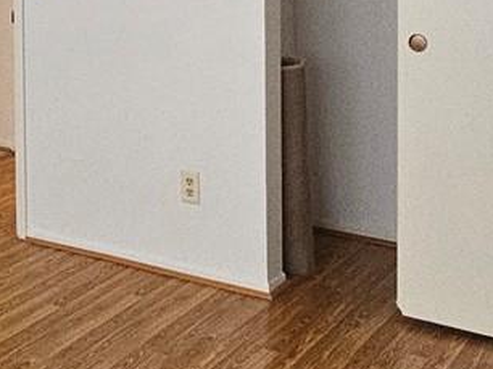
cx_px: 35
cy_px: -85
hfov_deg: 27.4
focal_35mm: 68
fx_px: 968
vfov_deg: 20.1
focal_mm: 2.2
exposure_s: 1/100
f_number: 2.2
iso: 500
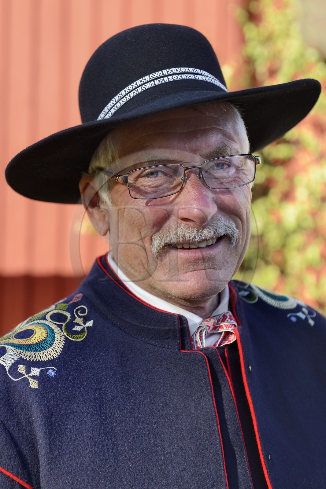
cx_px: 163
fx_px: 951
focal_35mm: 70
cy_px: 244
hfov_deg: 19.4
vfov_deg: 28.8
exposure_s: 1/320
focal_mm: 70
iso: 200
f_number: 4
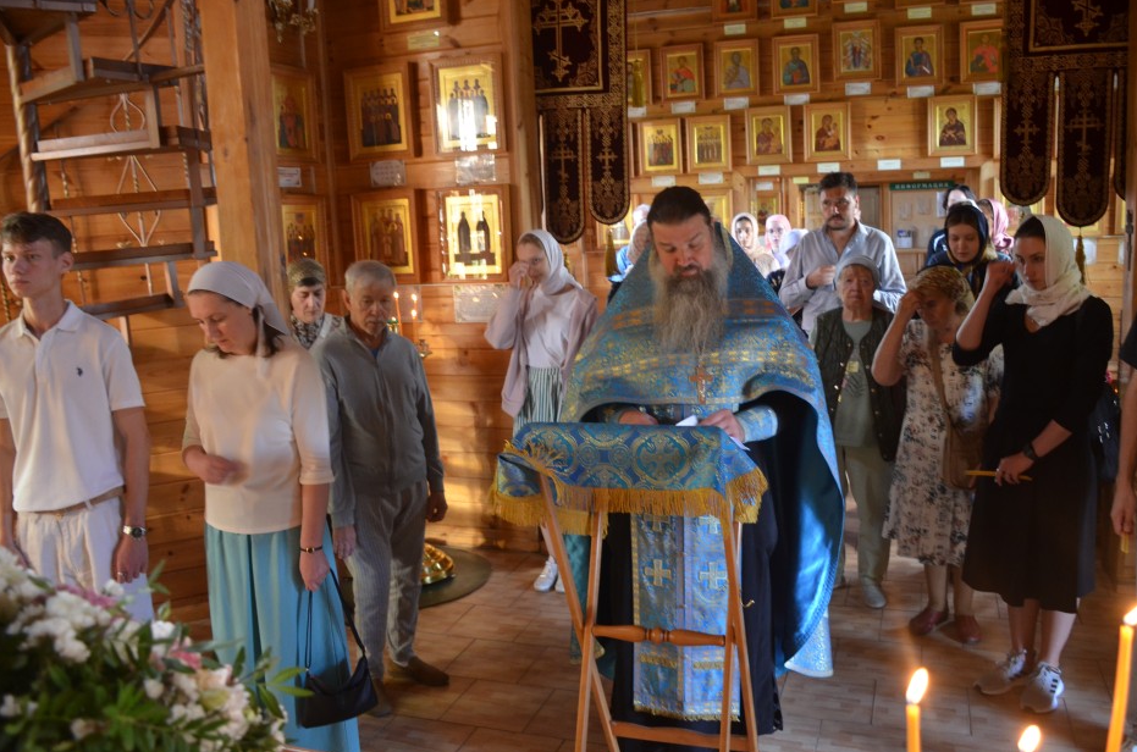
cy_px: 372
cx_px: 603
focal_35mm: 29
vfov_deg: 44.7
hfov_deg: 63.7
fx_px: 914
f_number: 3.5
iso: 1100
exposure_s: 1/30
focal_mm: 18
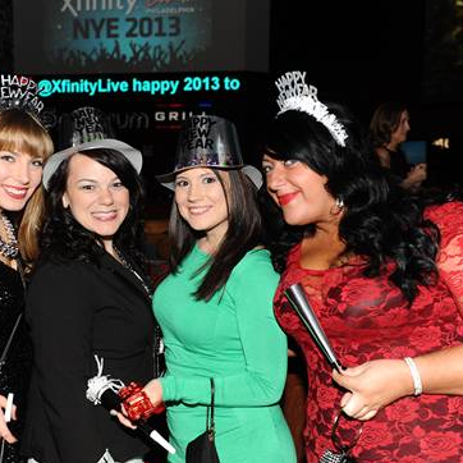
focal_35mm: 49
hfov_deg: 34.6
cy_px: 233
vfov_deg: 34.7
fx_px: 741
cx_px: 189
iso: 1100
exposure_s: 1/250
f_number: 4.8
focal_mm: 38
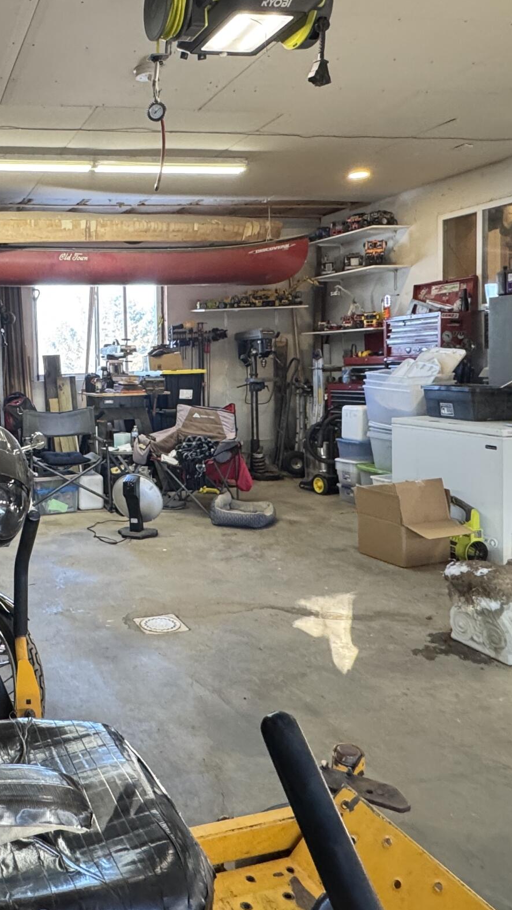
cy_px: 379
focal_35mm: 29
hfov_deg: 36.7
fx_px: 700
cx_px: 17
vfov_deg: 65.6
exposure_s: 1/120
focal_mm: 2.22
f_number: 2.2
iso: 320
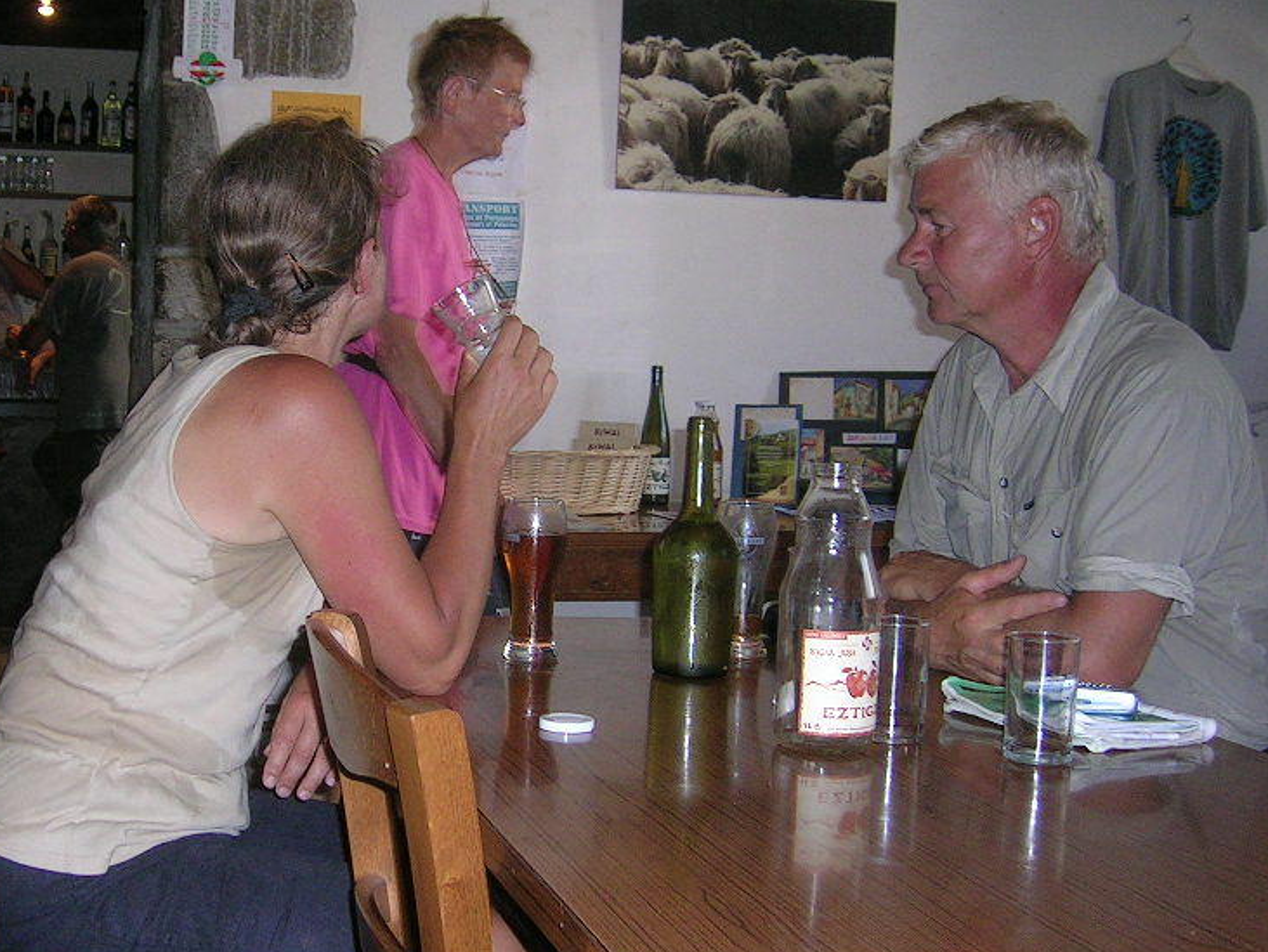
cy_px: 458
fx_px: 1796
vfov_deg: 29.7
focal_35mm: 49
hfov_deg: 38.3
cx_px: 395
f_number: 2.8
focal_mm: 5.4
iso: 93
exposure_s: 1/60.1
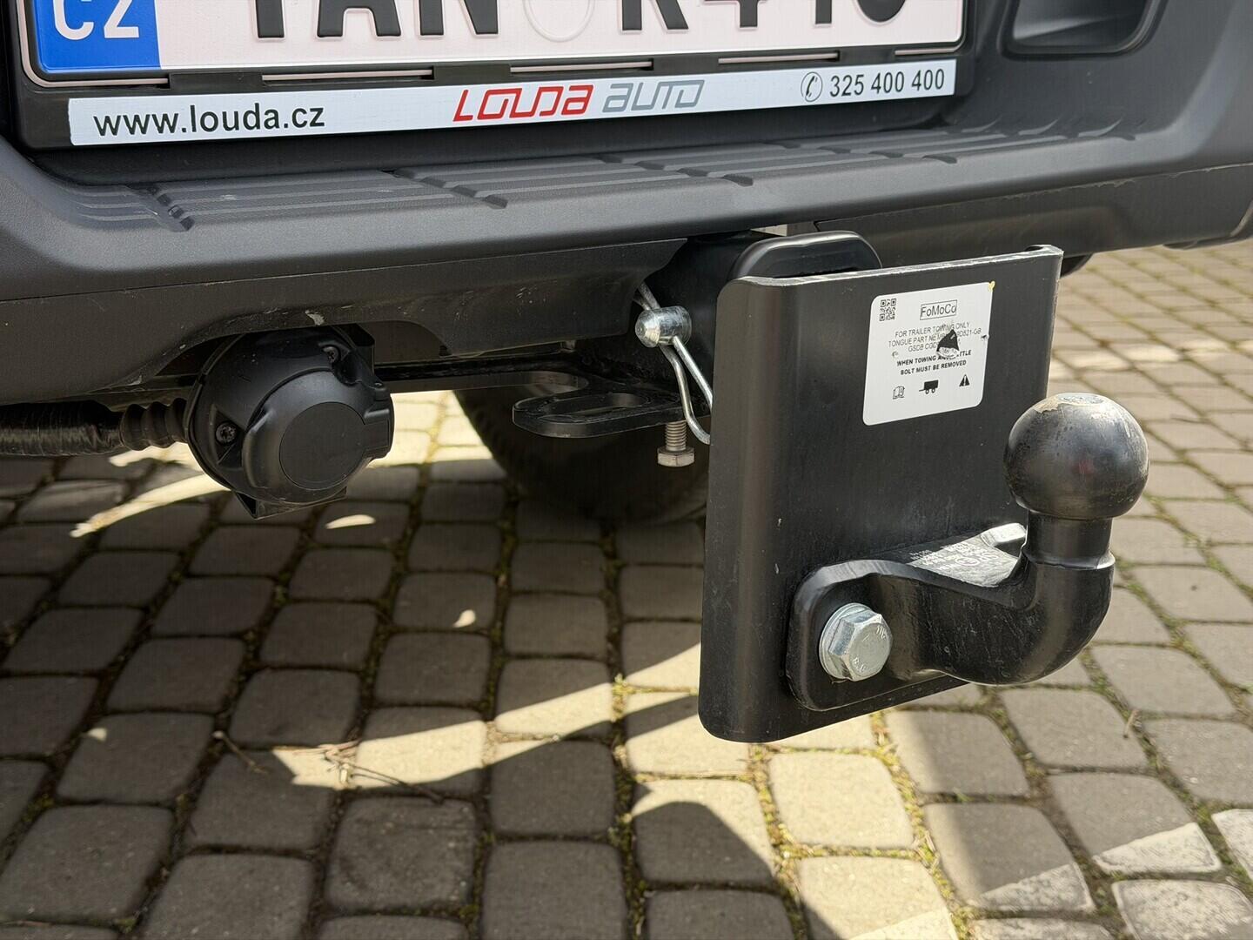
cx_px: 626
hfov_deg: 39.7
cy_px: 470
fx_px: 1737
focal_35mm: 48
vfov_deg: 30.3
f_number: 1.78
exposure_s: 1/1013
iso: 64
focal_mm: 6.76
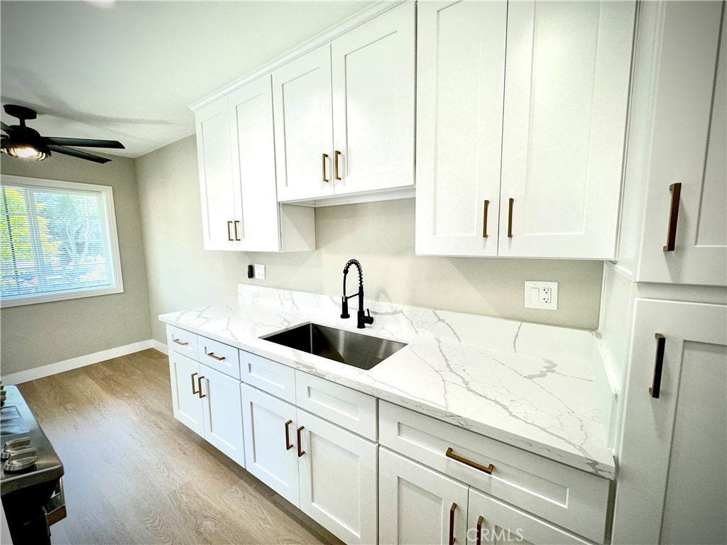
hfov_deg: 102.1
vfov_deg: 85.7
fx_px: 294
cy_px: 272
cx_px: 364
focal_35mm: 14
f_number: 2.2
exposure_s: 1/120
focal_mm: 2.22
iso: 125
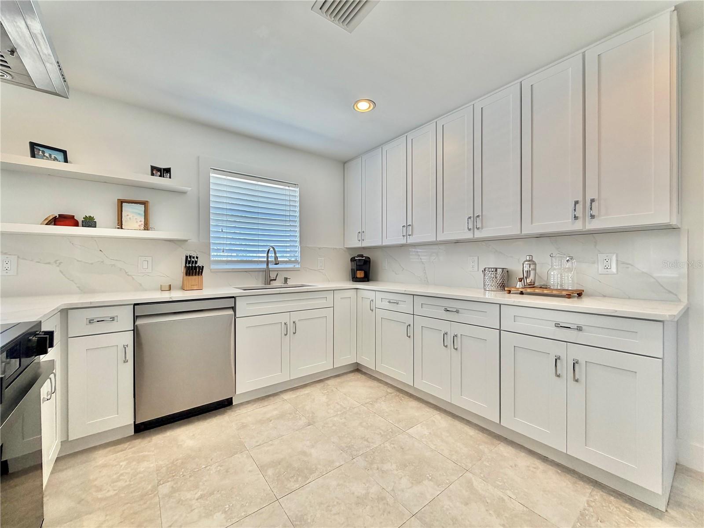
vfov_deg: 85.7
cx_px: 352
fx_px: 285
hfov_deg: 102.1
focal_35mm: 14
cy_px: 264
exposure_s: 1/120
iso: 100
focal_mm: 2.22
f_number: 2.2
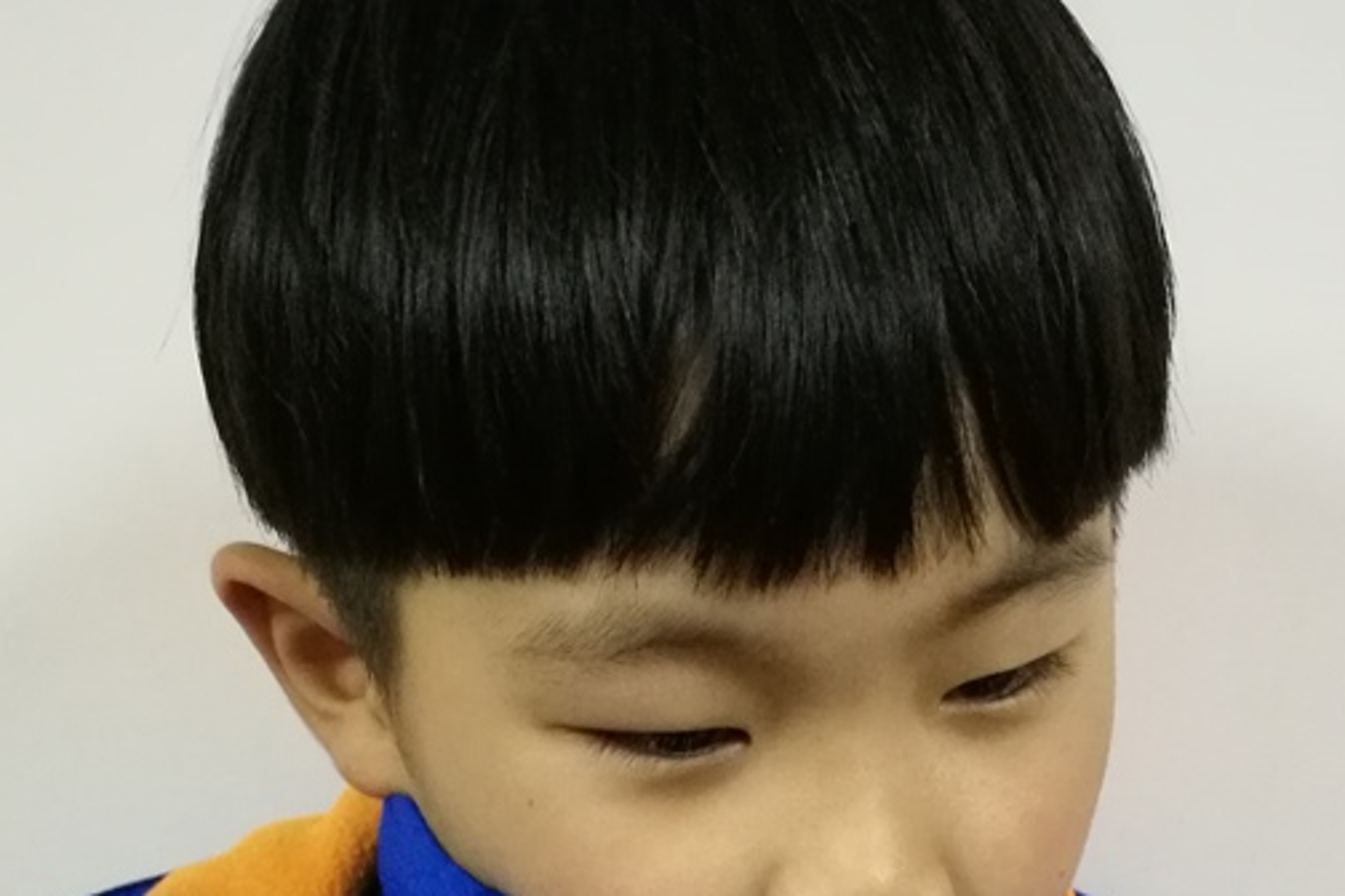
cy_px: 1293
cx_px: 782
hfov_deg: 35.0
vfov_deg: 20.7
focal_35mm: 57
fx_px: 2129
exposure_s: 1/16.7
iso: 640
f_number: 2.2
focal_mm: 4.5
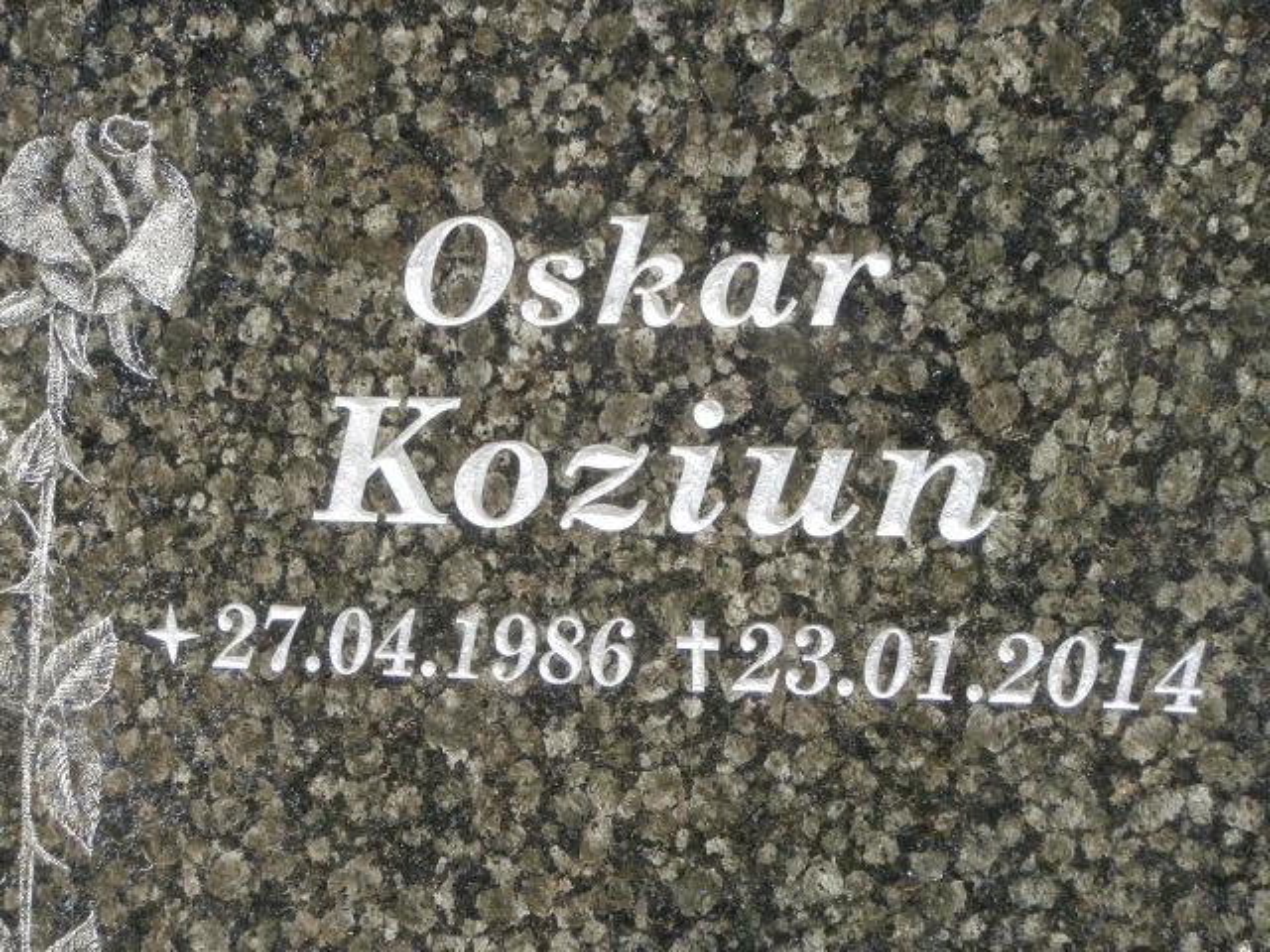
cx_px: 635
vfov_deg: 21.6
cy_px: 476
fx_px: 2495
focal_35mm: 68
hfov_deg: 28.6
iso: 100
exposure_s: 1/400
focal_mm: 12.1
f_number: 4.7
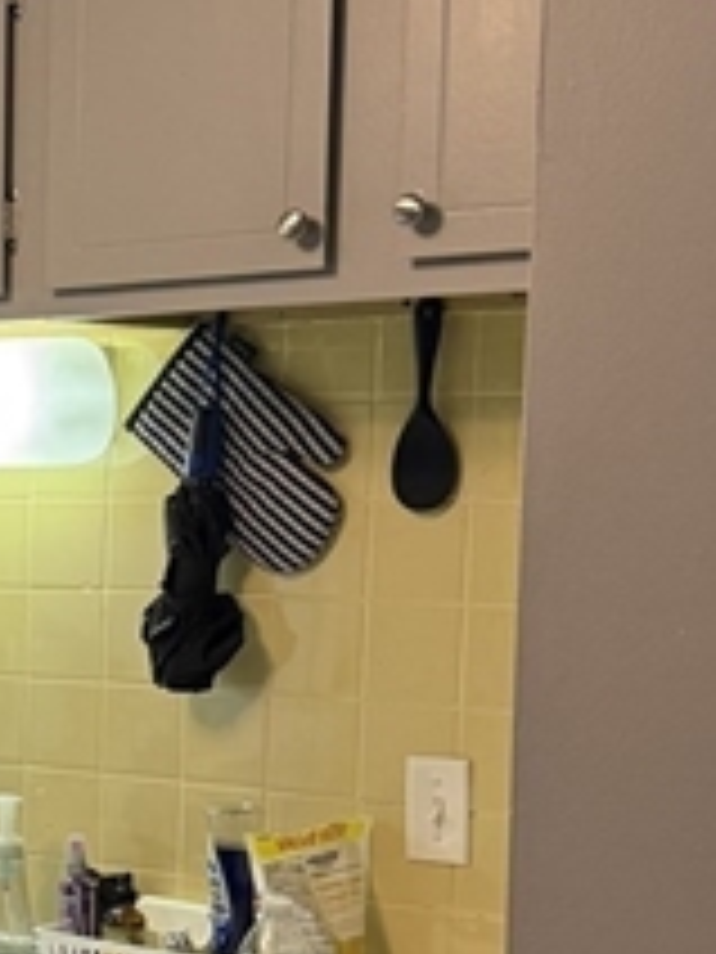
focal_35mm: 87
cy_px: 680
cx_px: -396
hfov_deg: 15.5
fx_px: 2399
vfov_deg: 22.4
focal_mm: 6.76
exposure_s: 1/60
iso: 250
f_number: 1.78
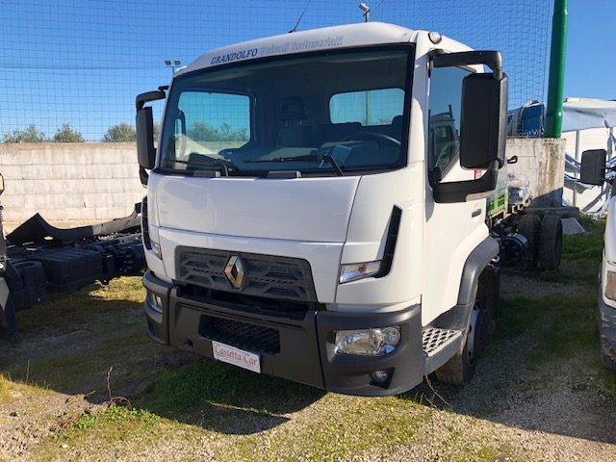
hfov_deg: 63.4
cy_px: 231
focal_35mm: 28
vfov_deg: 49.7
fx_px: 498
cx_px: 308
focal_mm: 4
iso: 20
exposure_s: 1/1845
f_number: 1.8
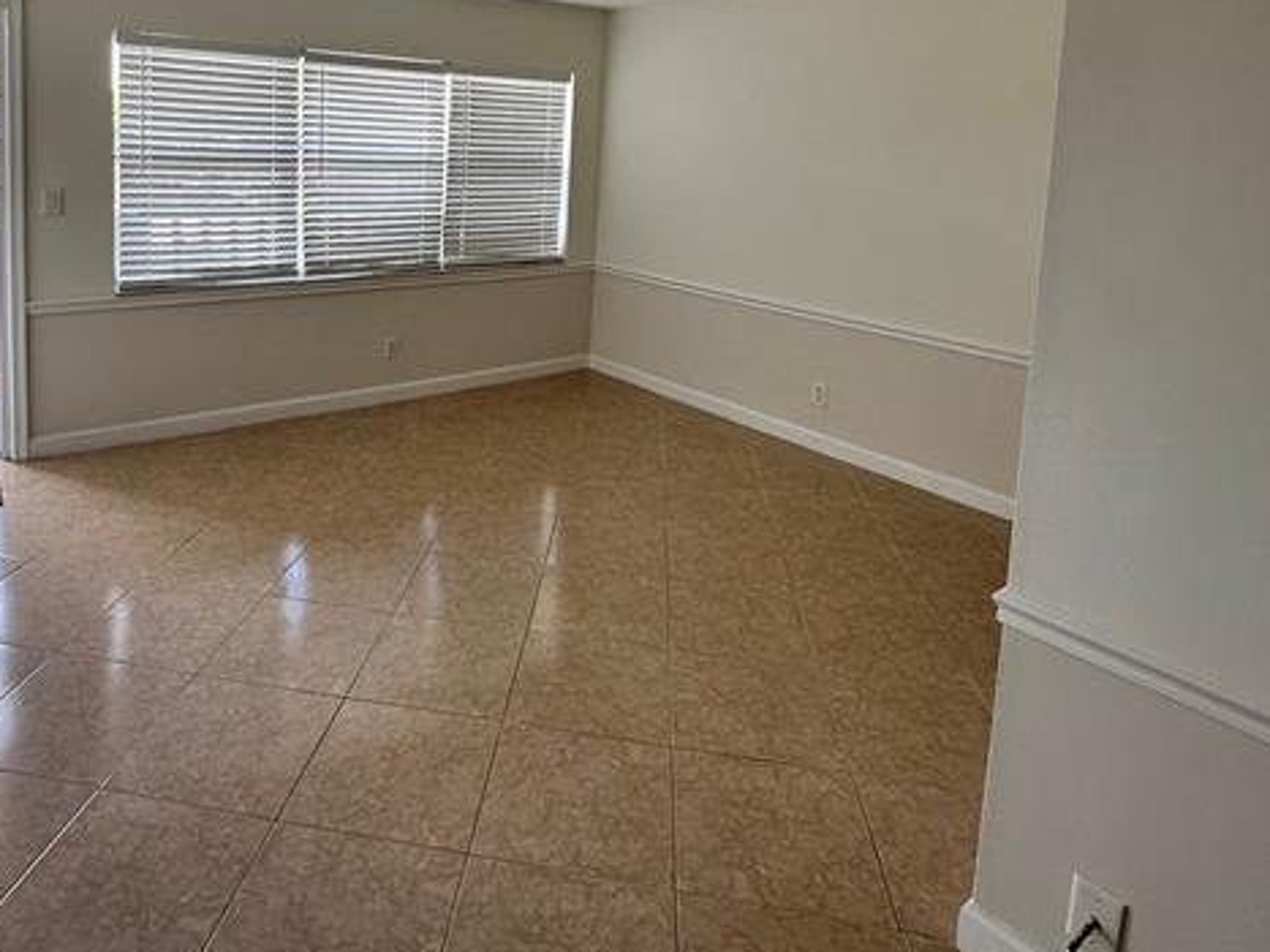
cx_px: 503
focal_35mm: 24
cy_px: 220
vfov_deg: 53.8
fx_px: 880
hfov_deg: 70.8
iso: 100
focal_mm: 2.22
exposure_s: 1/99
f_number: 2.2
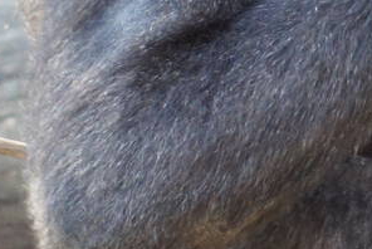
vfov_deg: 1.3
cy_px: -135
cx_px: 426
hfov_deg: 1.9
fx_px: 11302
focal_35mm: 1093
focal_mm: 135
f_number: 5.6
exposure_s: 1/200
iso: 1250
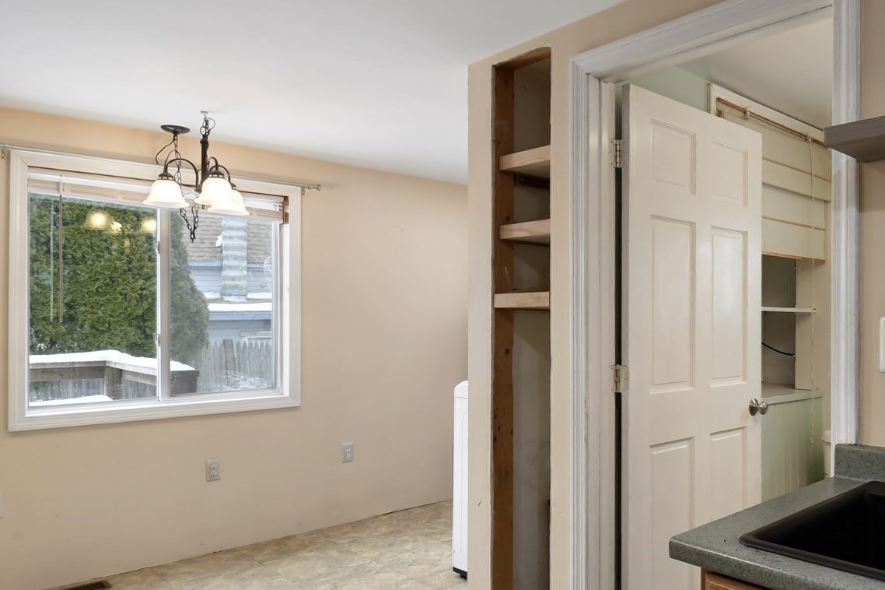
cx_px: 641
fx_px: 664
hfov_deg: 64.2
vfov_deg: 47.9
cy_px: 316
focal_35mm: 27
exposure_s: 1/15
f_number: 8
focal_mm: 10
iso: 500
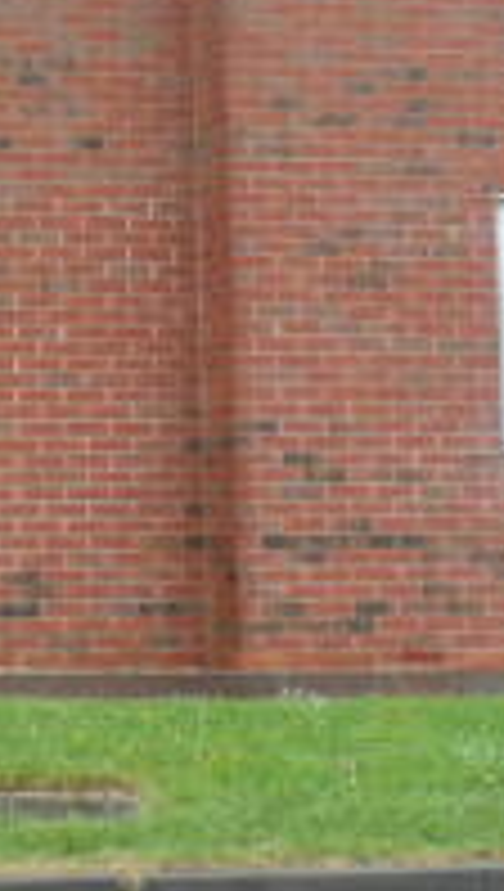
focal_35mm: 112
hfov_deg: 10.6
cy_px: 52
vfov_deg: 18.7
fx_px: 2650
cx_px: -133
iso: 80
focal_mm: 6.2
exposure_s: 1/100
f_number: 3.3
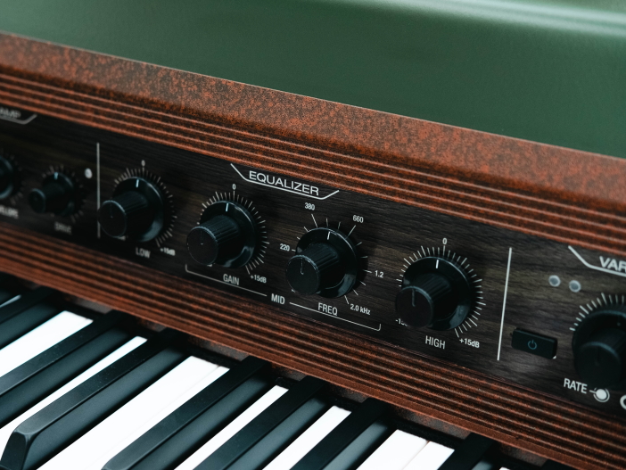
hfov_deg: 33.2
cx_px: 280
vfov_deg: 25.2
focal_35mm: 58
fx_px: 1049
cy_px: 233
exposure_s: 1/800
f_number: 4
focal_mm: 35
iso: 1000
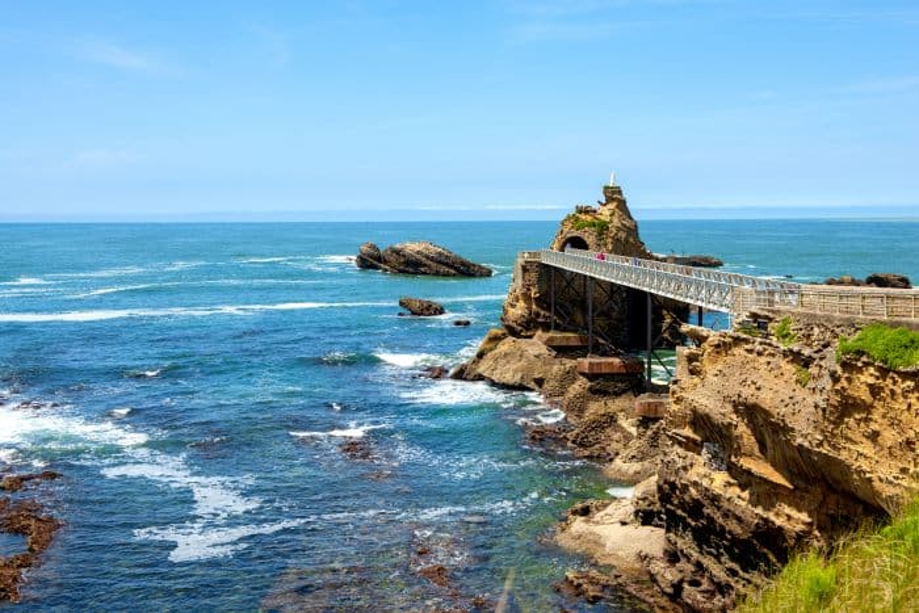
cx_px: 460
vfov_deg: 30.5
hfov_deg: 44.5
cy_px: 306
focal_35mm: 44
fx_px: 1123
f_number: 7.1
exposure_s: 1/640
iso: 125
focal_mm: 44
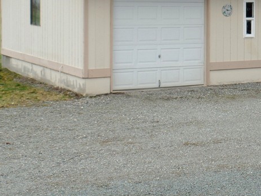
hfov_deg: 20.3
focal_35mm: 94
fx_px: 708
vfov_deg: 15.5
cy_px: 18
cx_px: 253
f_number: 3.6
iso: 80
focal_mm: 7.5
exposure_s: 1/125
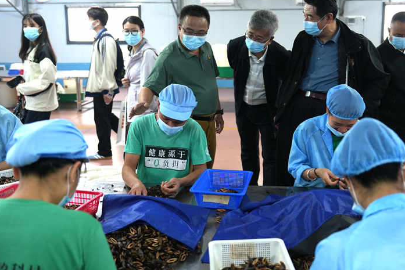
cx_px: 229
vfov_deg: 34.2
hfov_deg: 49.4
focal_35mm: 39
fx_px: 439
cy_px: 119
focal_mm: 34
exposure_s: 1/125
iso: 800
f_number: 2.8
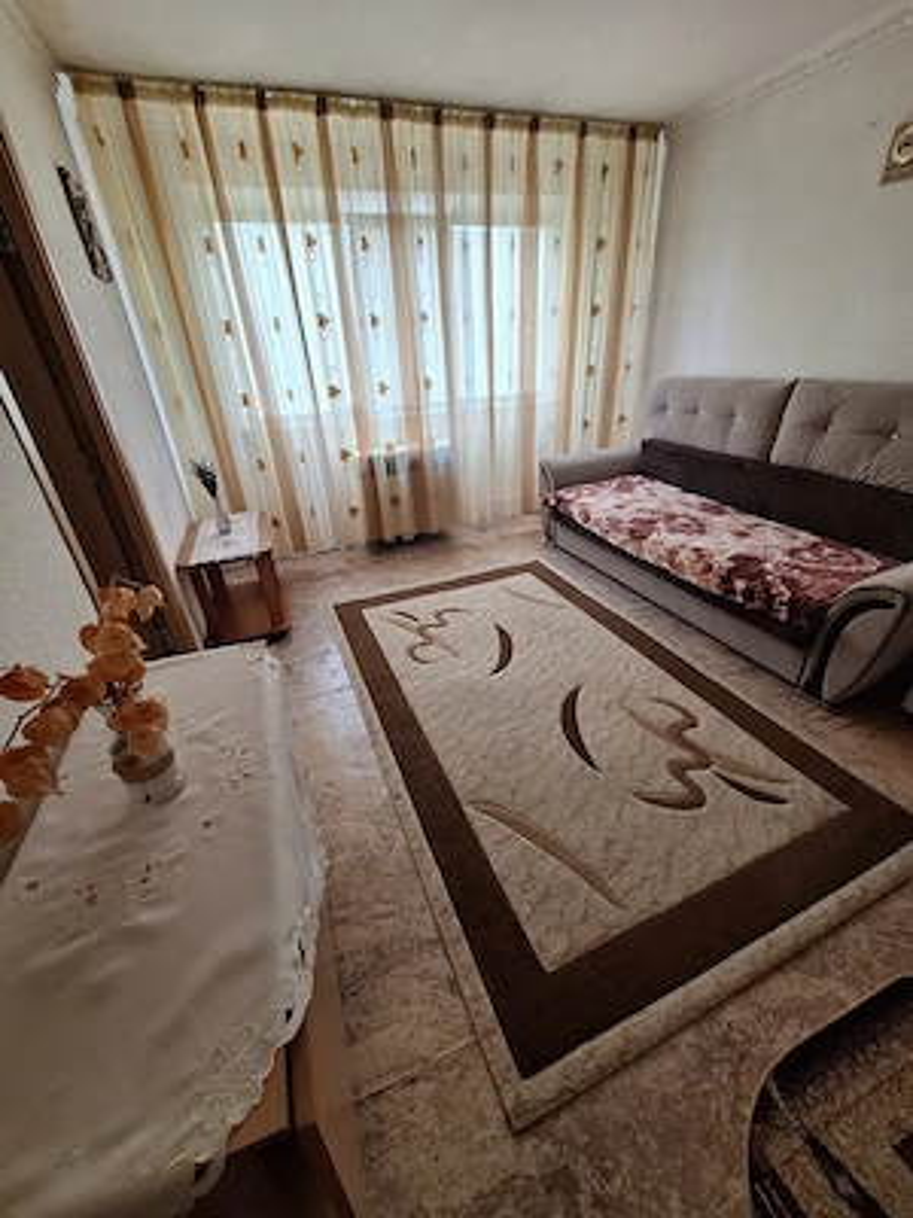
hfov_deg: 89.9
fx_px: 457
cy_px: 609
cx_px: 456
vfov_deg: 106.2
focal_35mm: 13
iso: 100
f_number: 2.2
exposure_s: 1/50
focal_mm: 1.74
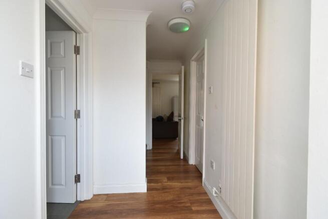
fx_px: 137
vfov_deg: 77.4
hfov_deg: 100.4
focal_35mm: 15
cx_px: 164
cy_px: 110
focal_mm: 10
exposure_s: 1/2.5
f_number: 7.1
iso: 200
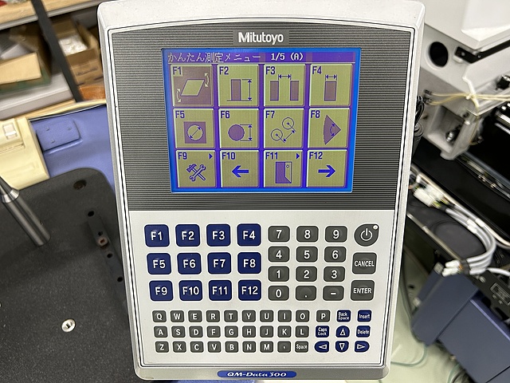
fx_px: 383
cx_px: 255
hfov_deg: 67.3
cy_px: 192
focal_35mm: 26
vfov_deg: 53.1
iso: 64
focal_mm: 5.7
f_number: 1.5
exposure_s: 1/50
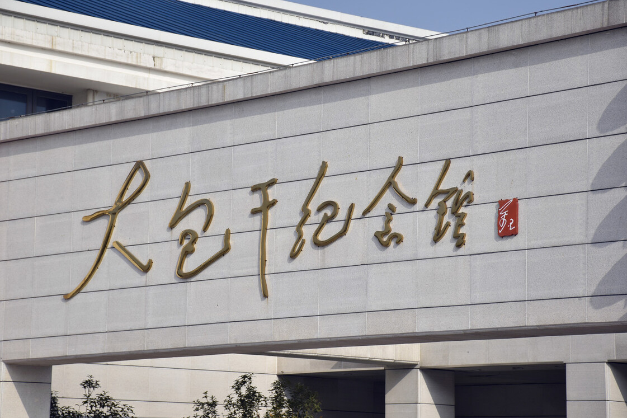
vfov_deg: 10.0
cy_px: 218
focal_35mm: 137
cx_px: 300
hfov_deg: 15.0
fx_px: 2377
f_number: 6.3
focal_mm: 85
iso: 100
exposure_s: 1/640
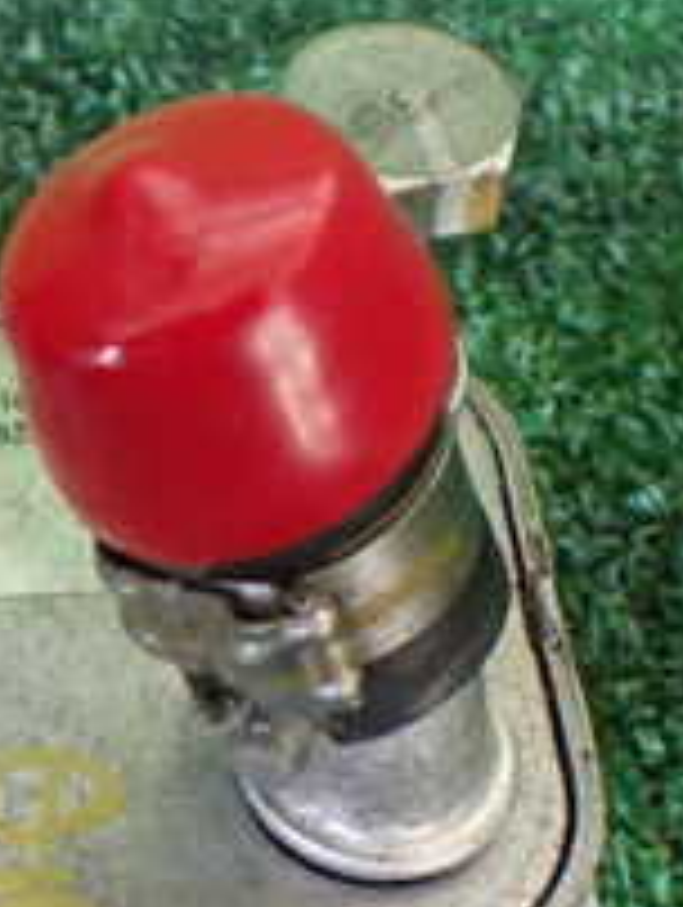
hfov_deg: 15.9
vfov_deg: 21.7
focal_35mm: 89
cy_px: 705
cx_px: -180
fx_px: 2336
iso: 800
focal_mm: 5.4
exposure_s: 1/125
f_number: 2.3
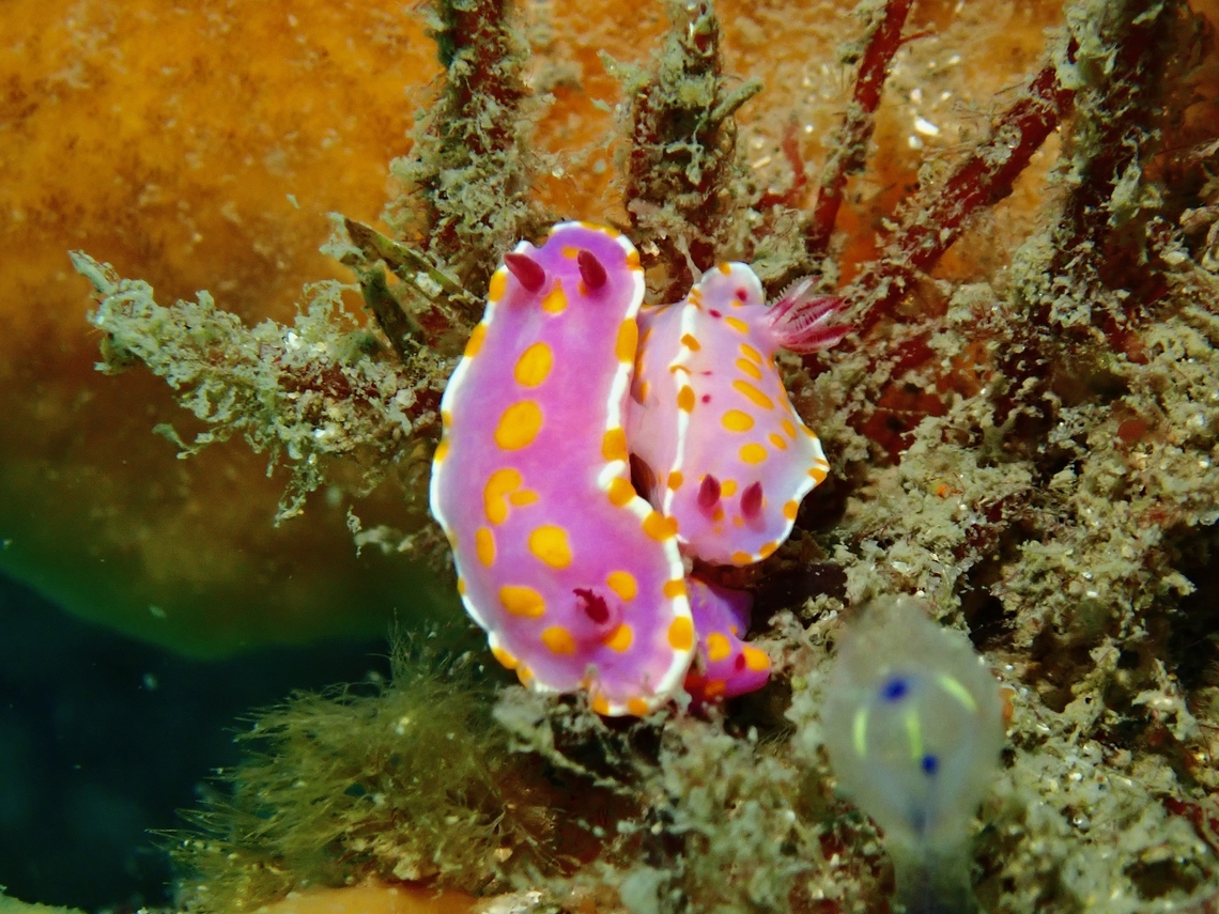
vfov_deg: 14.8
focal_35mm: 100
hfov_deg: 19.6
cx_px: 610
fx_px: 3521
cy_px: 457
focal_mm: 18
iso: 320
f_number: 6.3
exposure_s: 1/200
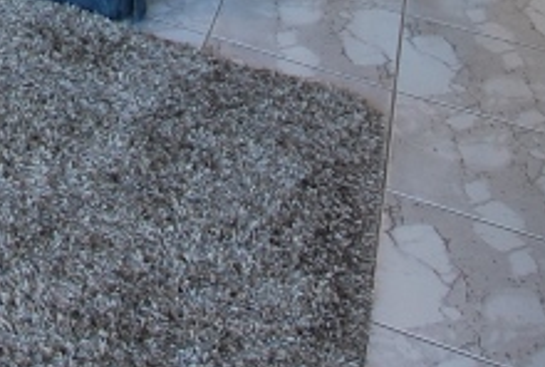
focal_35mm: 79
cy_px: -548
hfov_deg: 21.9
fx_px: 1199
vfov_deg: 12.8
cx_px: -243
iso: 200
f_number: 3.5
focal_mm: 10
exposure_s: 1/50
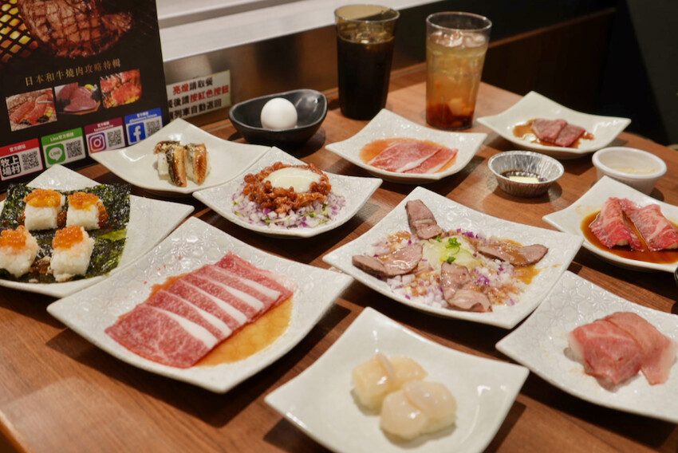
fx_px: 697
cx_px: 339
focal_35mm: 37
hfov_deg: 51.9
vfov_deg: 36.0
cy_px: 226
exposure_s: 1/40
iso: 200
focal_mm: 37
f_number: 4
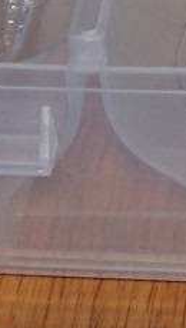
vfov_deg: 10.4
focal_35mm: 193
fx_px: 1686
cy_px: -274
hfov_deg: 6.3
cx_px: 253
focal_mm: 5.6
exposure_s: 1/60
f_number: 2.7
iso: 80
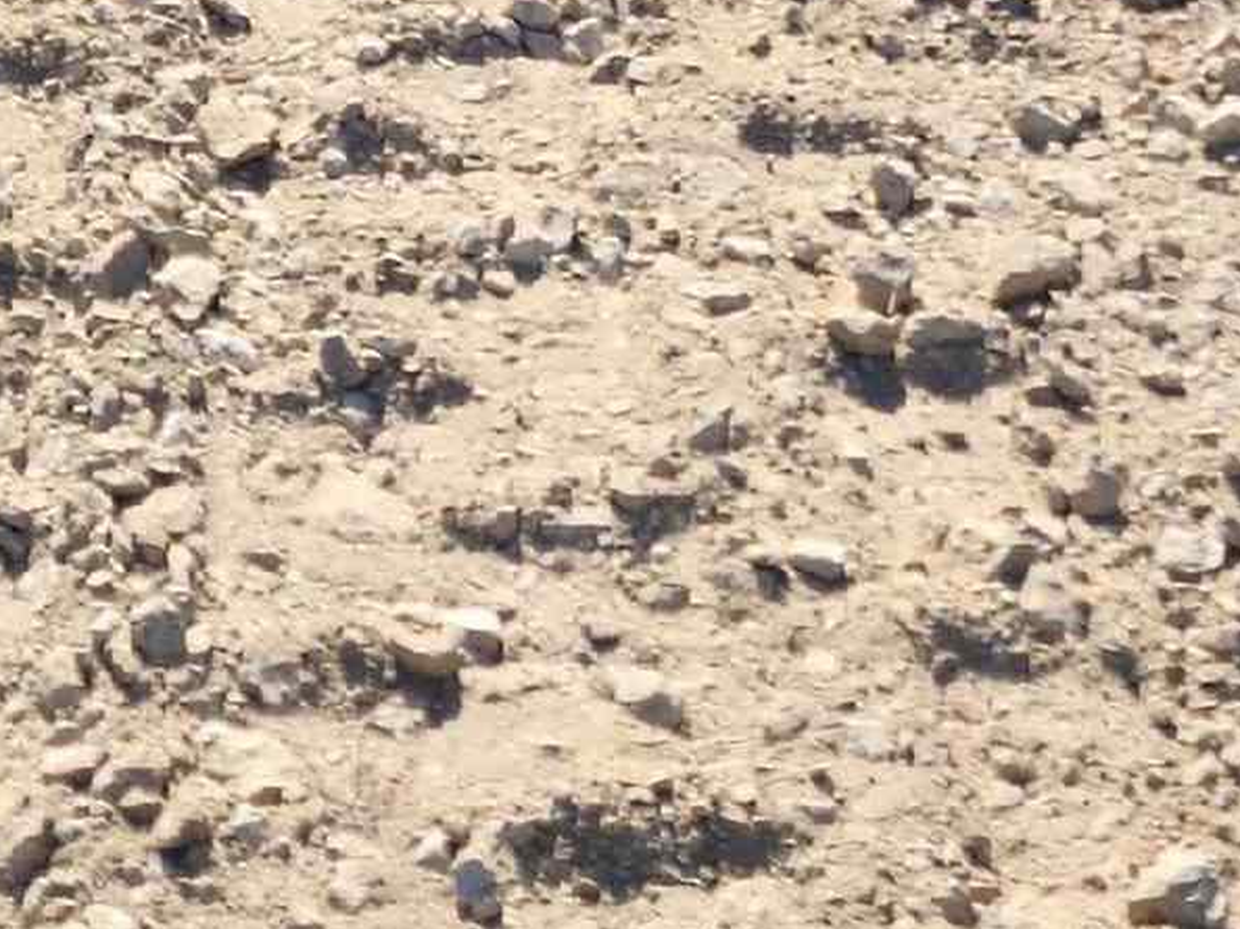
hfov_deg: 16.4
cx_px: 146
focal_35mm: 119
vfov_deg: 10.4
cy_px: -1466
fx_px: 4261
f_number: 1.8
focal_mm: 6.4
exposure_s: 1/455
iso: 12
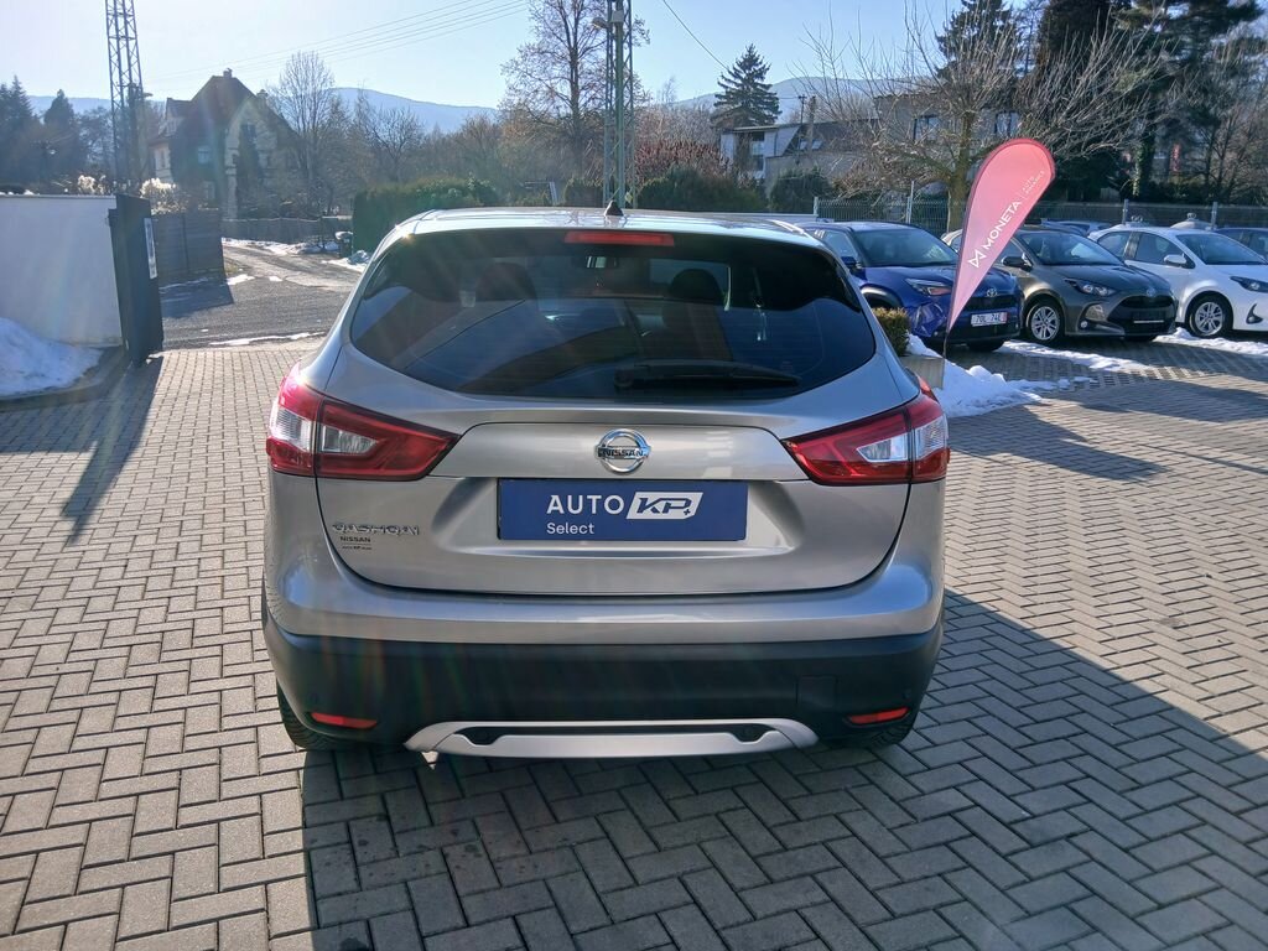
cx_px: 634
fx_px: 952
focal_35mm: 26
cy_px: 476
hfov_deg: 67.3
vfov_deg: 53.1
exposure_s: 1/286
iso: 20
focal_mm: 3.98
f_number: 1.8
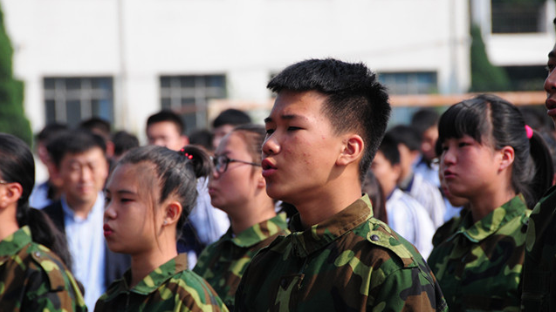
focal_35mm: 315
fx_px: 4643
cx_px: 278
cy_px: 148
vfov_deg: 3.9
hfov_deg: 6.9
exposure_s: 1/500
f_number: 9
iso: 400
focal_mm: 200
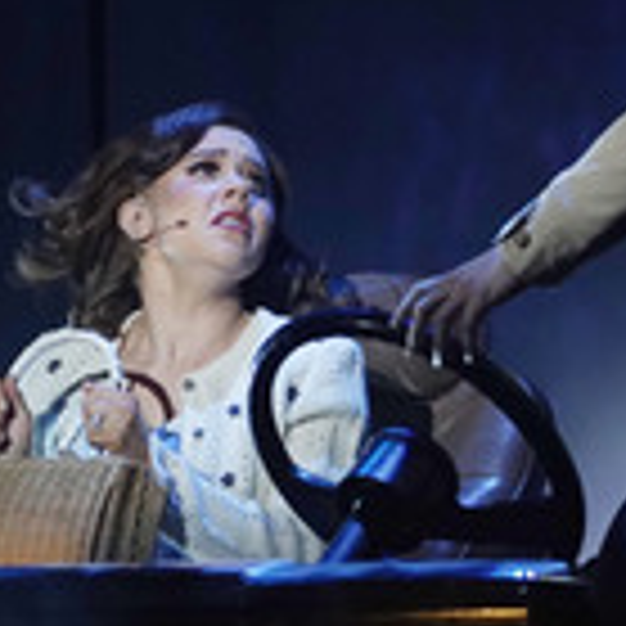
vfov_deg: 3.2
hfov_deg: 3.2
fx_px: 11253
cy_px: 189
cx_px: 354
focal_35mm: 550
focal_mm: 200
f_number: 5.6
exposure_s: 1/160
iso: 3200
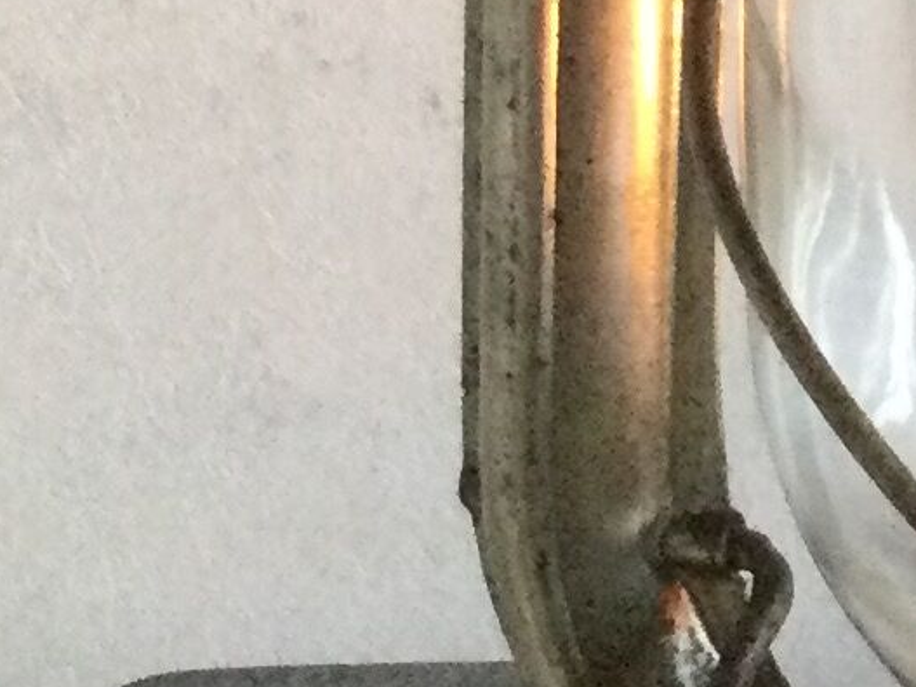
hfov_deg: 9.9
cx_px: 1521
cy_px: 23
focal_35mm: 192
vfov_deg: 7.7
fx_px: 5079
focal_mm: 3.3
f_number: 2.4
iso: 250
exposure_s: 1/33
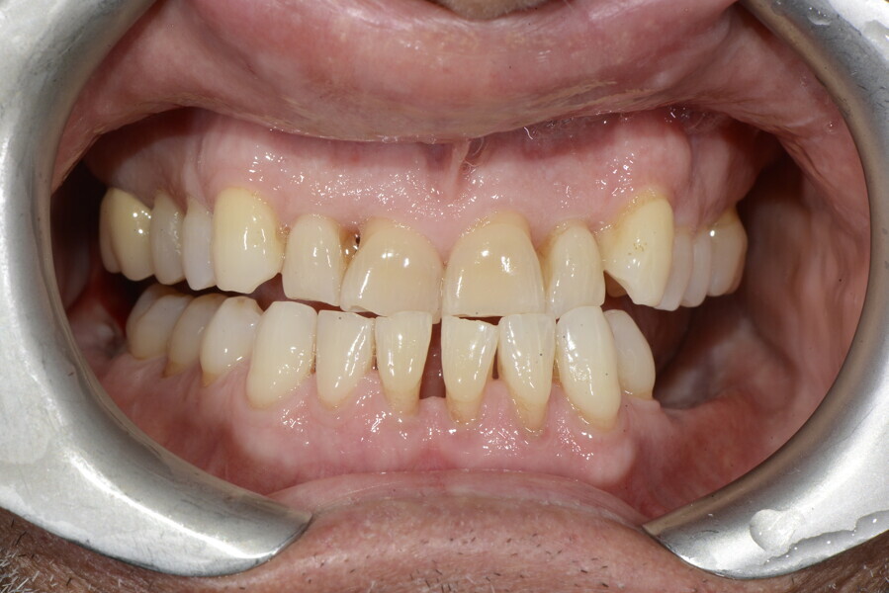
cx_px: 444
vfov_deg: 13.1
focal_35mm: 105
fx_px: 2594
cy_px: 296
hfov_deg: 19.5
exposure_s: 1/60
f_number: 32
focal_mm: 105
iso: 1600
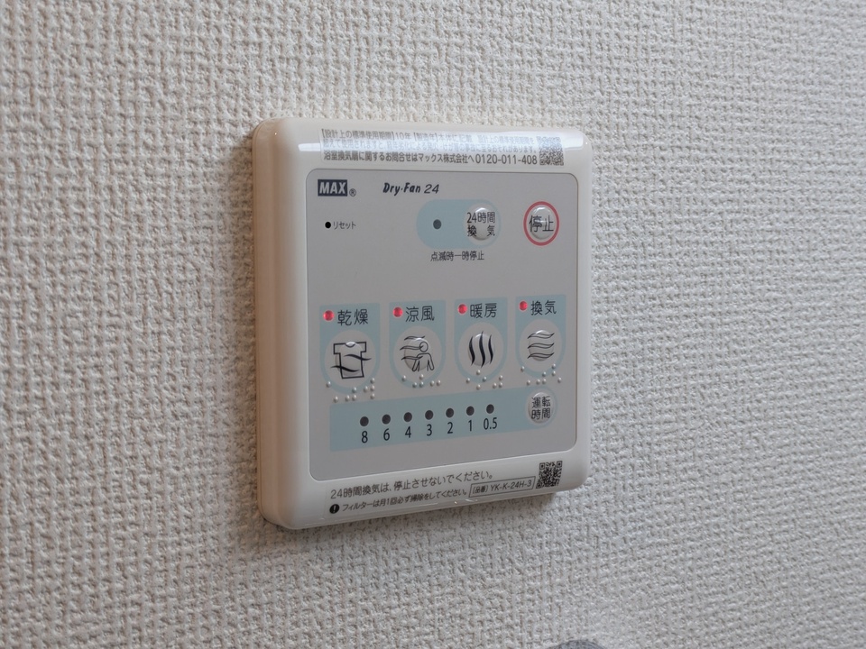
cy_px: 324
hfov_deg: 37.5
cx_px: 433
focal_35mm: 51
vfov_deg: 28.6
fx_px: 1276
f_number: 1.89
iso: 61
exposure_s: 1/40
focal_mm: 5.43
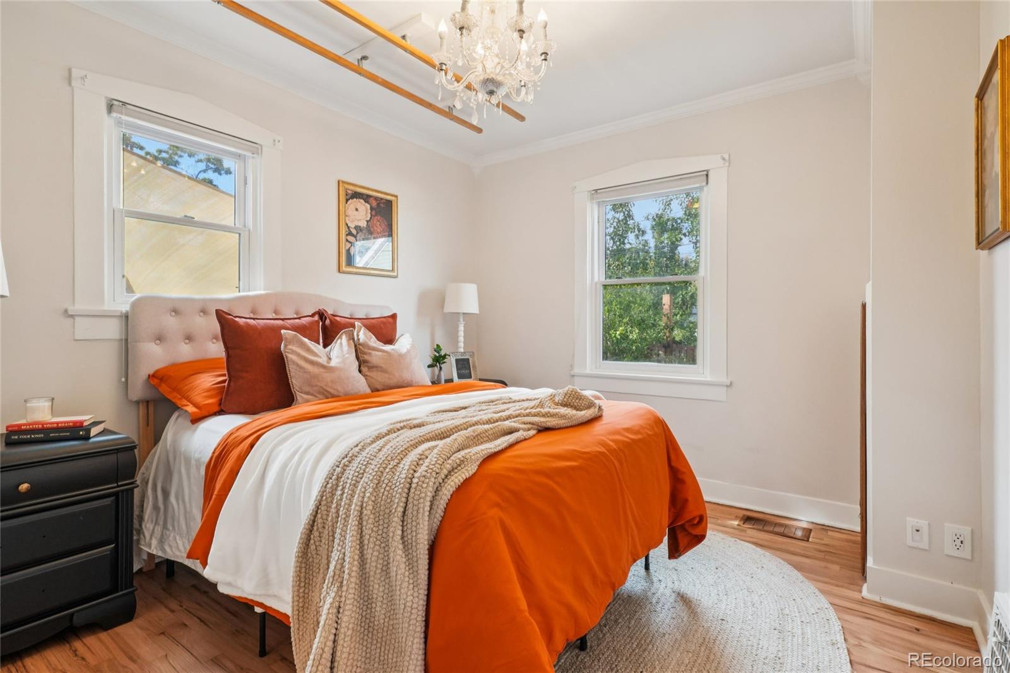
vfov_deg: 72.0
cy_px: 336
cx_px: 505
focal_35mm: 16
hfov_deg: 95.0
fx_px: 463
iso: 400
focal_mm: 11
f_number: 8
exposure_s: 1/30
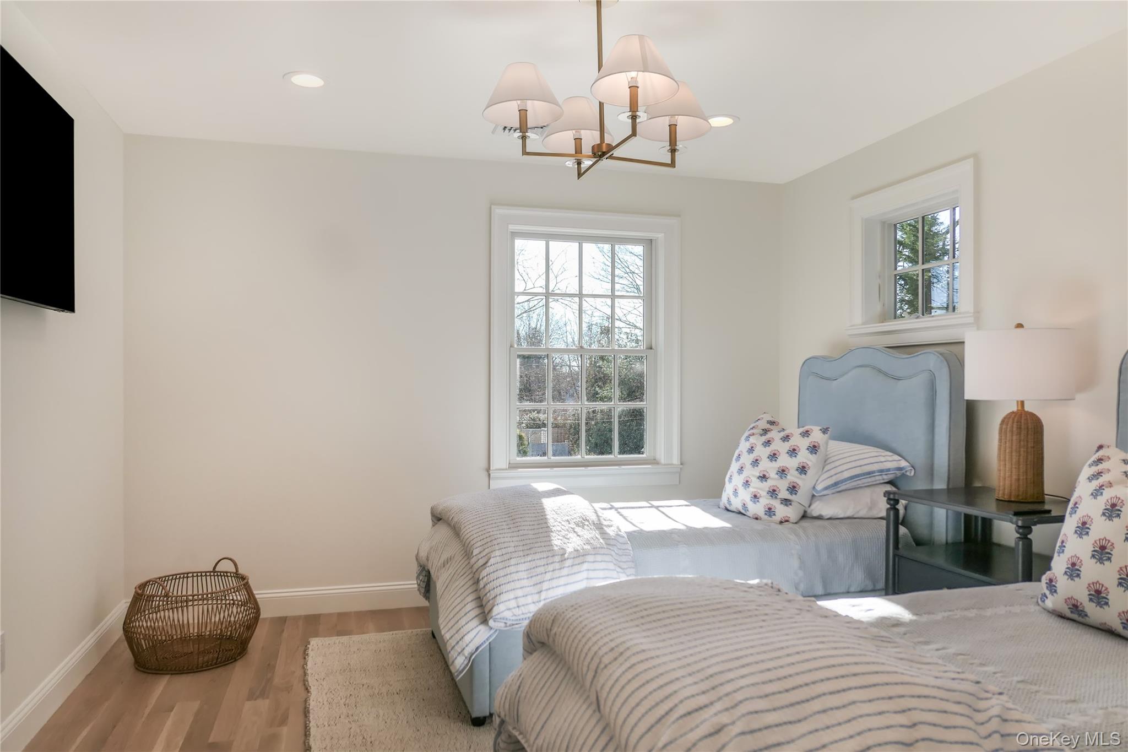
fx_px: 752
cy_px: 376
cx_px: 564
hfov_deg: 73.7
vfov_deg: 53.1
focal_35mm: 24
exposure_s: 1/800
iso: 125
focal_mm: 8.8
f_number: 2.8
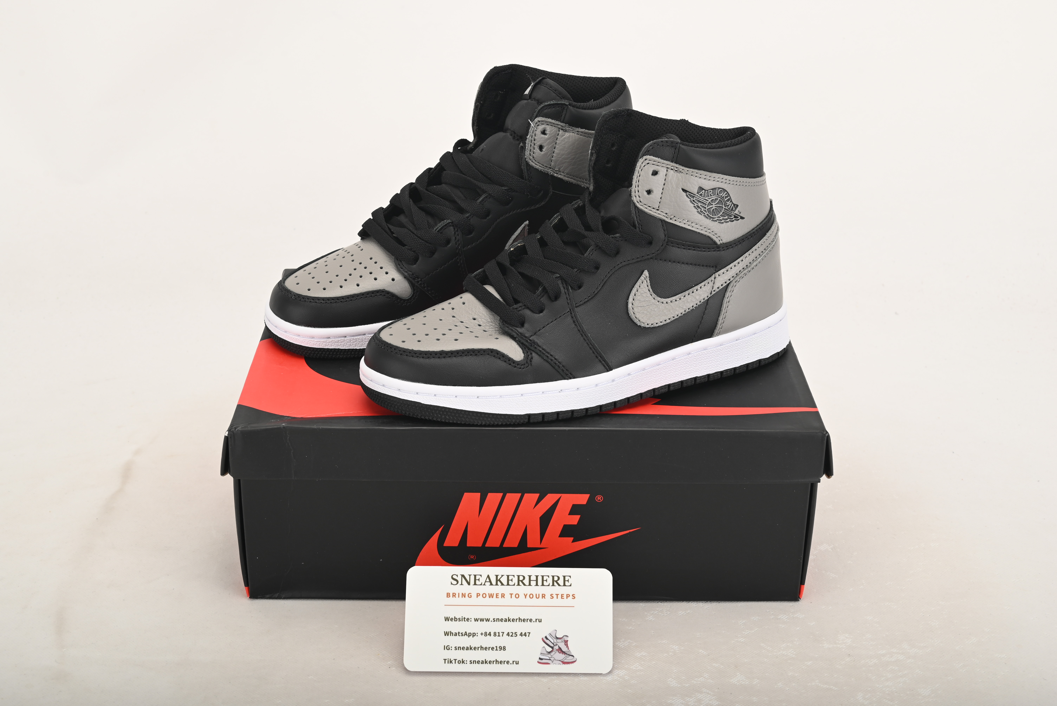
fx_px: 1380
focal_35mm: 47
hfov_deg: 41.9
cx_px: 528
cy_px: 353
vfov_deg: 28.7
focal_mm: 47
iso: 100
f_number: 11
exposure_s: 1/200
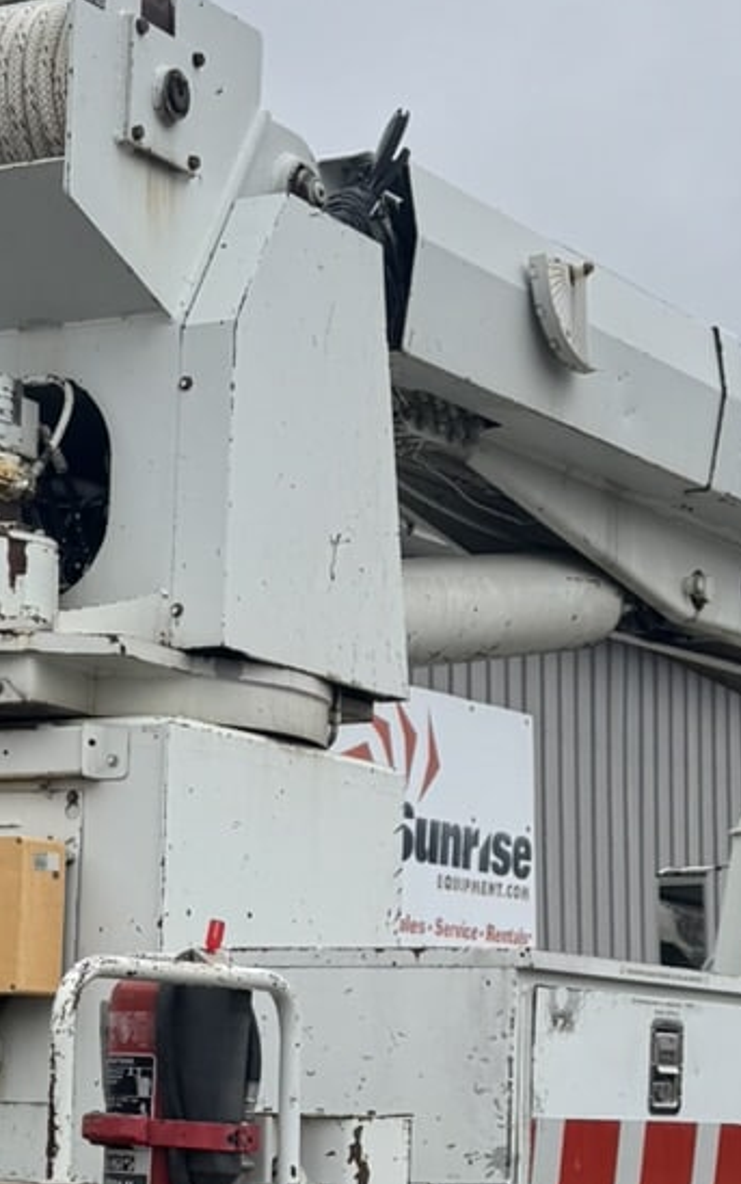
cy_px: 1044
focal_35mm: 95
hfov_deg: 13.7
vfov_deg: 21.4
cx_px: 203
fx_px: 3066
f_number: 1.78
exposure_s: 1/3802
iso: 80
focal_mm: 6.76
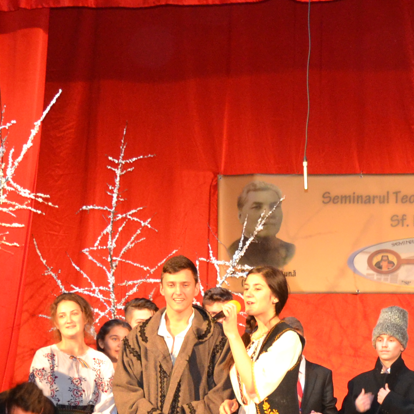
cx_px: 312
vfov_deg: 11.5
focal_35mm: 150
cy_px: 395
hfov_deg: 11.6
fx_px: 2030
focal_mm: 30
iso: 1000
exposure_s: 1/60
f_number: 4
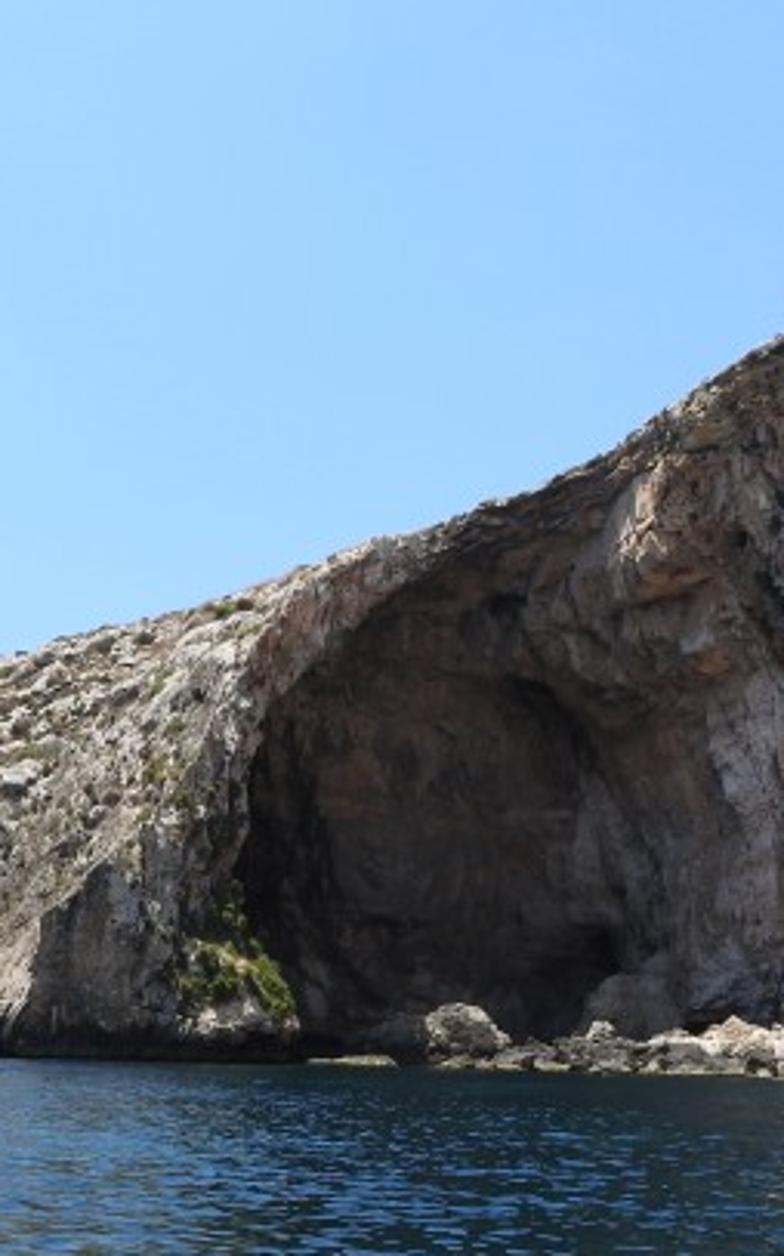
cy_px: 917
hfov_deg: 25.1
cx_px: 86
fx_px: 1711
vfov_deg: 39.4
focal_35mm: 50
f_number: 3.3
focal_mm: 4.3
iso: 100
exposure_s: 1/1000
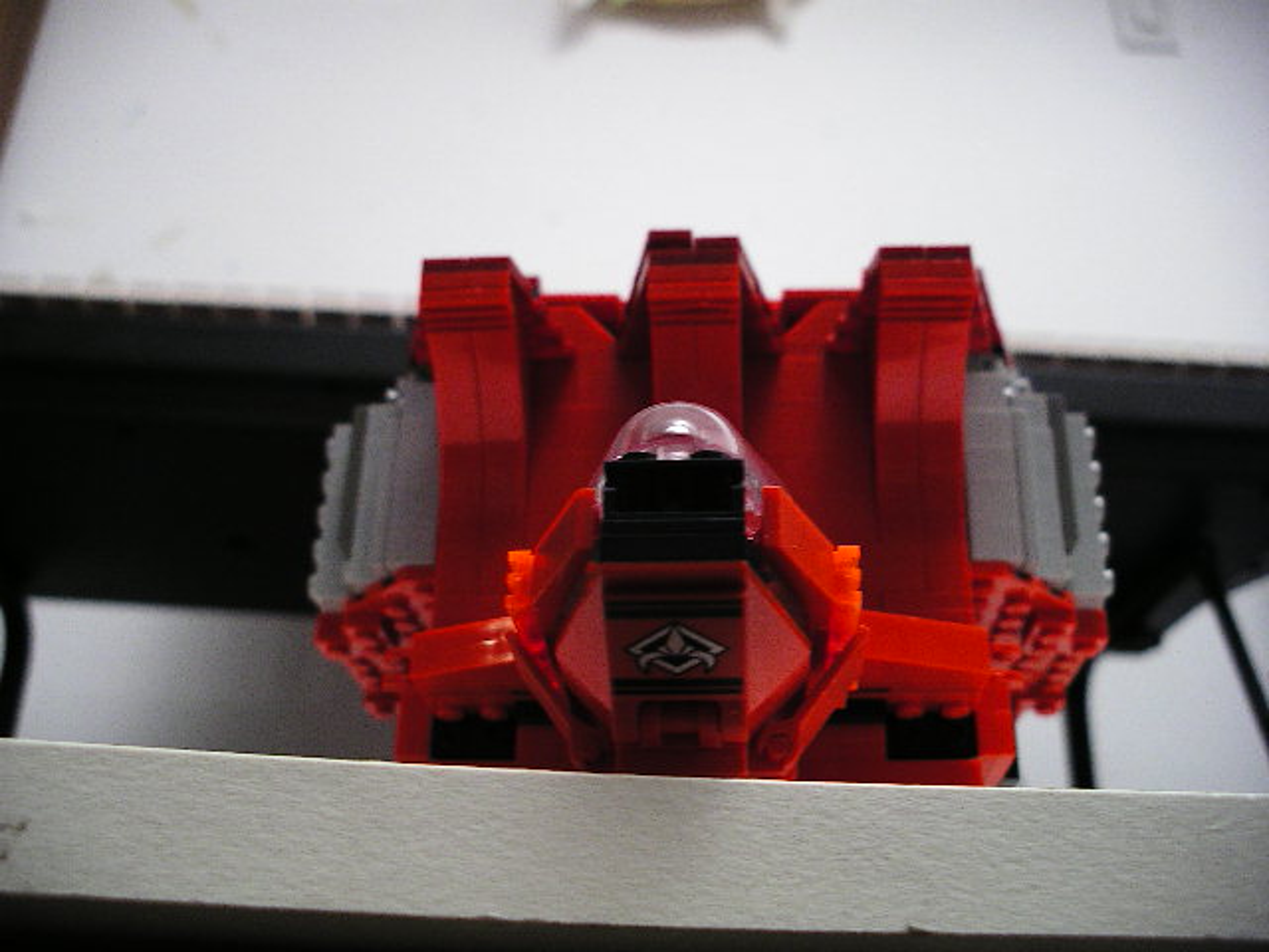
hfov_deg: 50.1
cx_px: 634
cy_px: 476
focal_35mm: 37
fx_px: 1356
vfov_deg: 38.7
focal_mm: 7.8
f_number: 2.8
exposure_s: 1/10
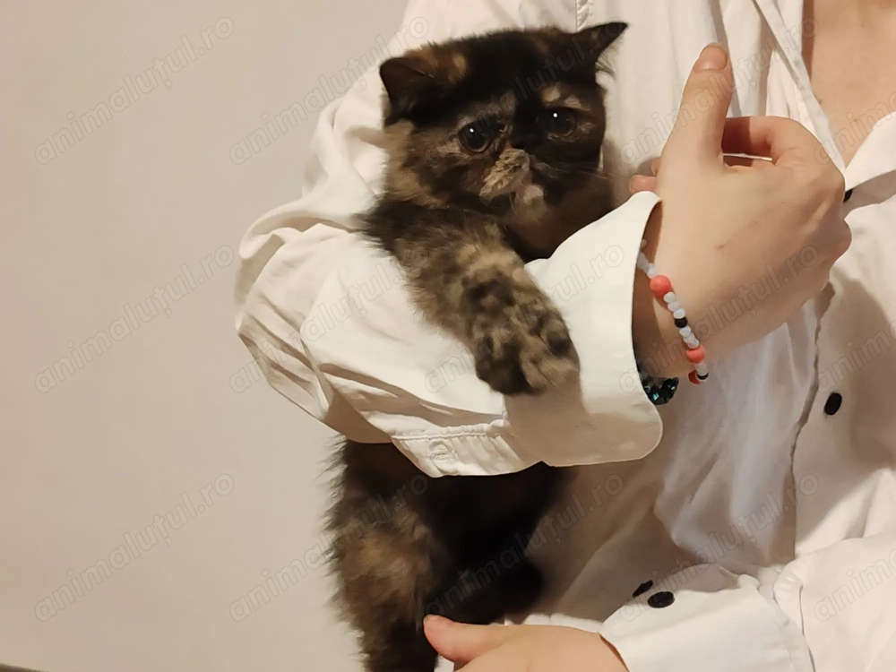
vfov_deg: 28.0
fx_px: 1346
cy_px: 336
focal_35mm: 52
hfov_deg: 36.8
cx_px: 448
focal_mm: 6.12
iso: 4000
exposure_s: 1/100
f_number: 1.9
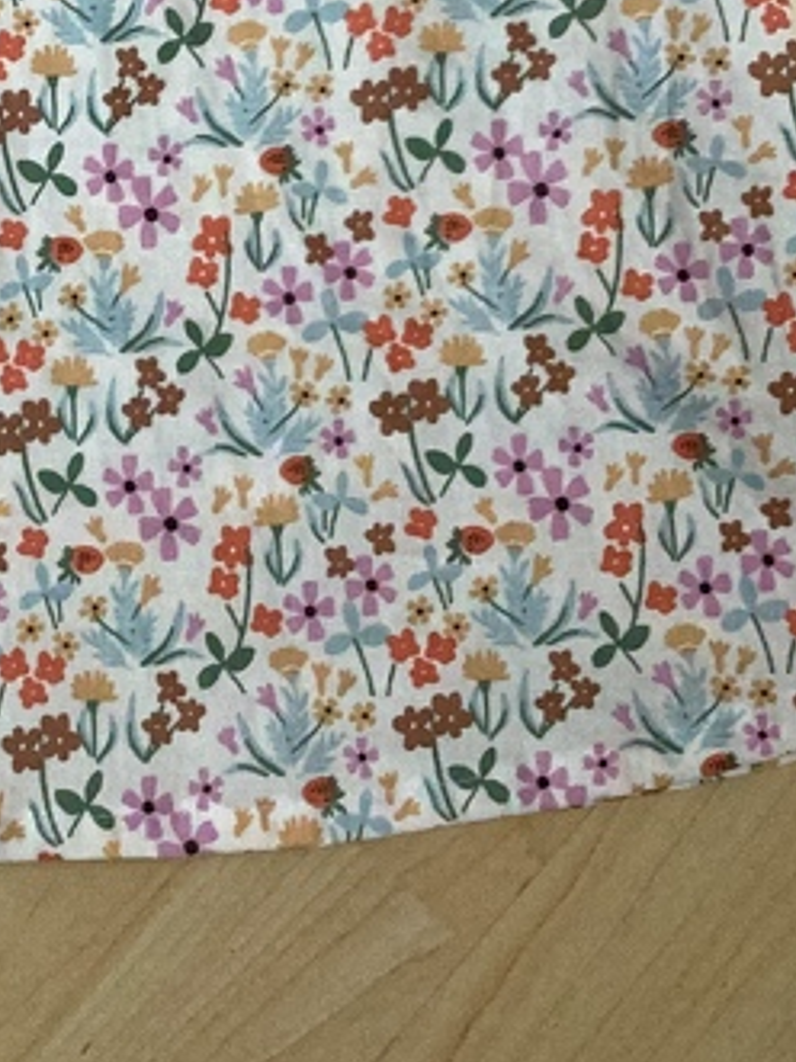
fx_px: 2301
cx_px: 109
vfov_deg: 25.1
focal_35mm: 75
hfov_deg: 19.3
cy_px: 71
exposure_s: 1/60
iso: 200
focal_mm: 3.3
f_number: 2.4
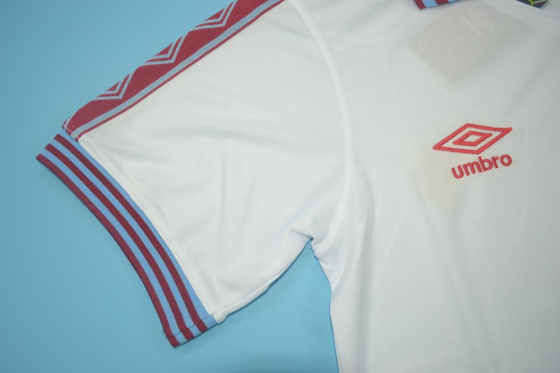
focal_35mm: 30
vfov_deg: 43.6
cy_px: 186
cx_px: 280
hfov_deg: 61.9
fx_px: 467
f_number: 4.5
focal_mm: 20
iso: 200
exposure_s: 1/200
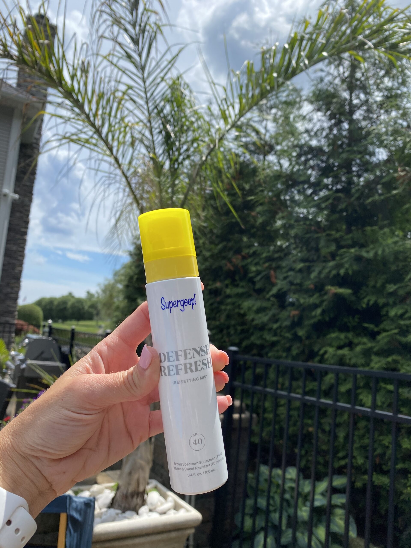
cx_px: 206
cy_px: 274
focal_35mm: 26
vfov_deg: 67.3
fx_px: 412
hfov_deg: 53.1
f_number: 1.8
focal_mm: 4.25
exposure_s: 1/2967
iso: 32
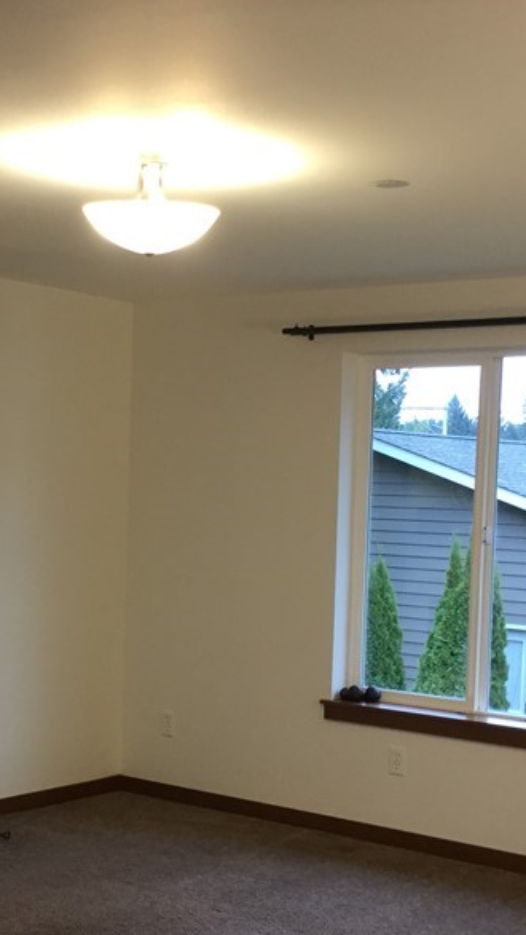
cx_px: 164
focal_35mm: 59
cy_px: 563
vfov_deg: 35.3
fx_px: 1462
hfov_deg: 20.3
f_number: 2.4
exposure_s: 1/30
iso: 50
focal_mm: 3.3
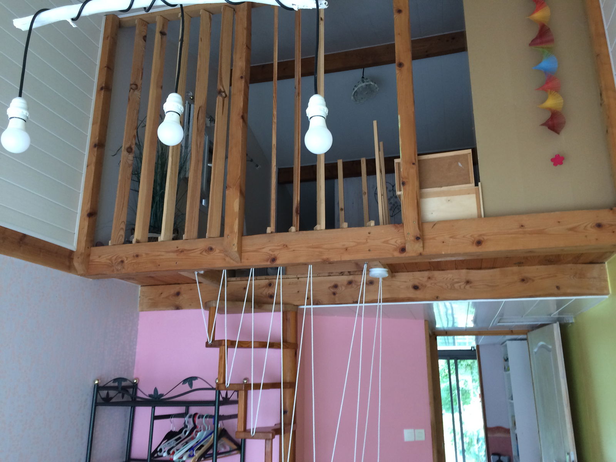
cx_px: 308
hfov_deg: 61.7
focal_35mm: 29
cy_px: 231
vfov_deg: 48.2
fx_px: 516
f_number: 2.2
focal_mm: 4.15
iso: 125
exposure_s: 1/33
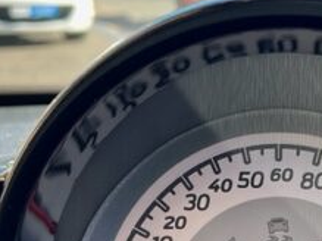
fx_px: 707
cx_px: 271
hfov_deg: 25.1
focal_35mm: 76
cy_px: 141
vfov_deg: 19.4
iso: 50
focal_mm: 5.7
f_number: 1.5
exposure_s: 1/397
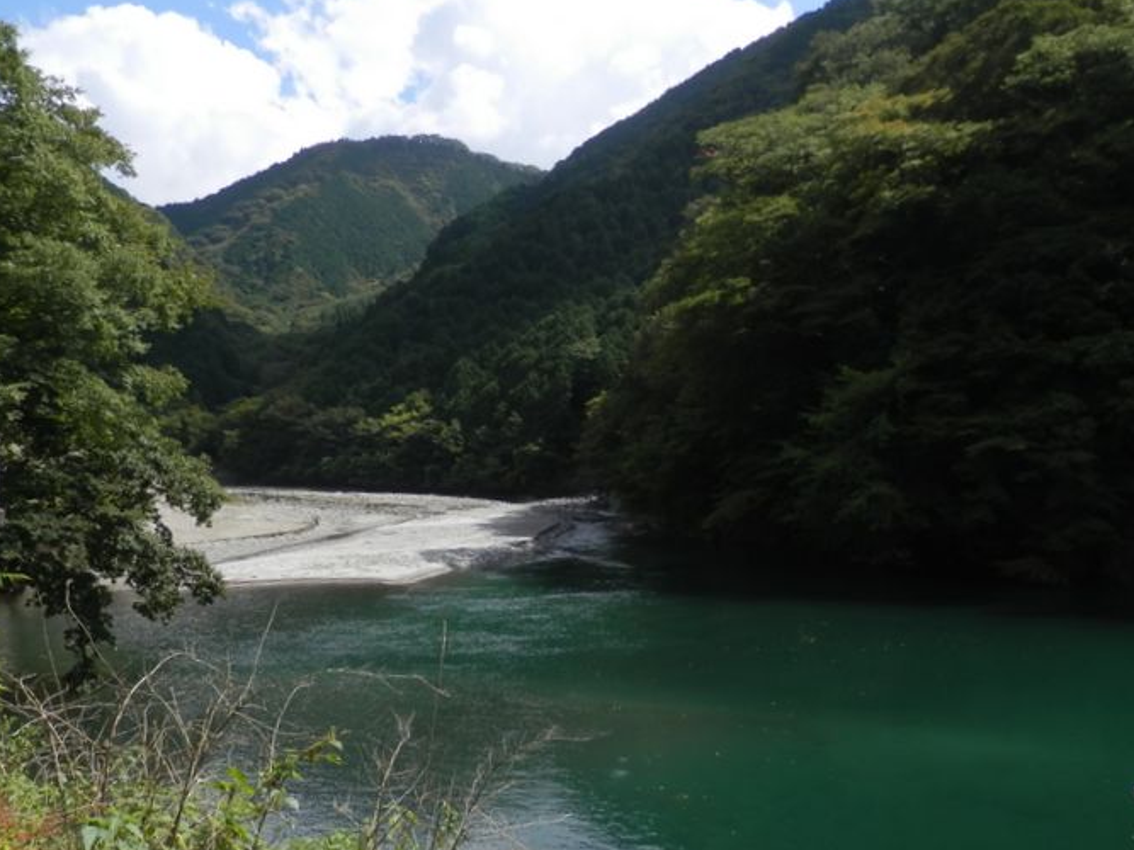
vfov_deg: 46.8
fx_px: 983
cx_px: 580
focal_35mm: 30
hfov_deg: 60.0
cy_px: 435
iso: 80
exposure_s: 1/1000
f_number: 3
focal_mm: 4.5
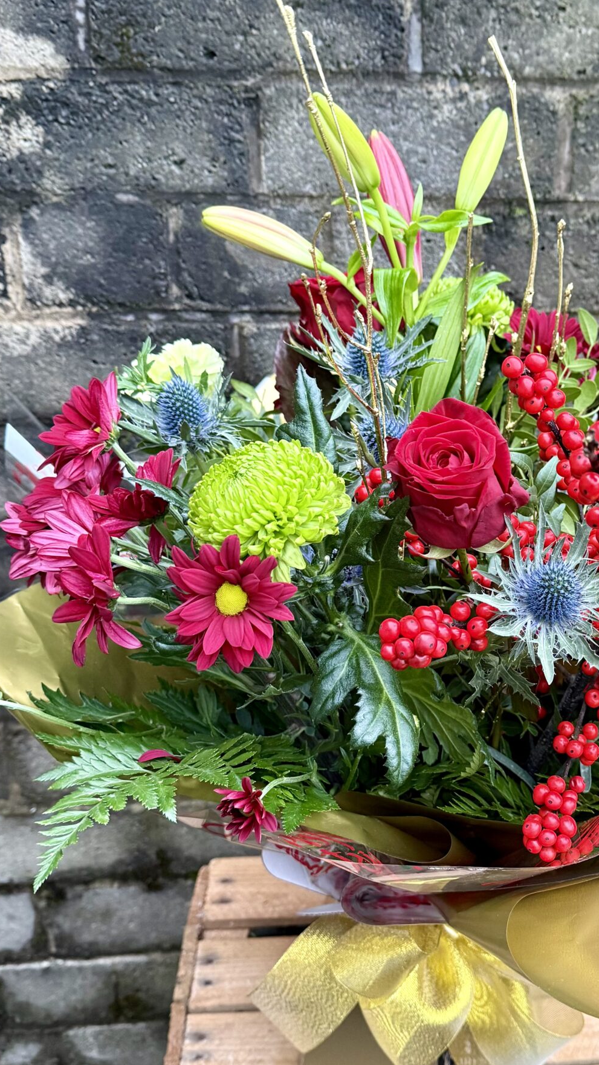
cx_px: 466
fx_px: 1073
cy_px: 557
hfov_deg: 30.5
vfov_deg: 52.8
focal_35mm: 38
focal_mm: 6.76
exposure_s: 1/60
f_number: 1.78
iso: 400
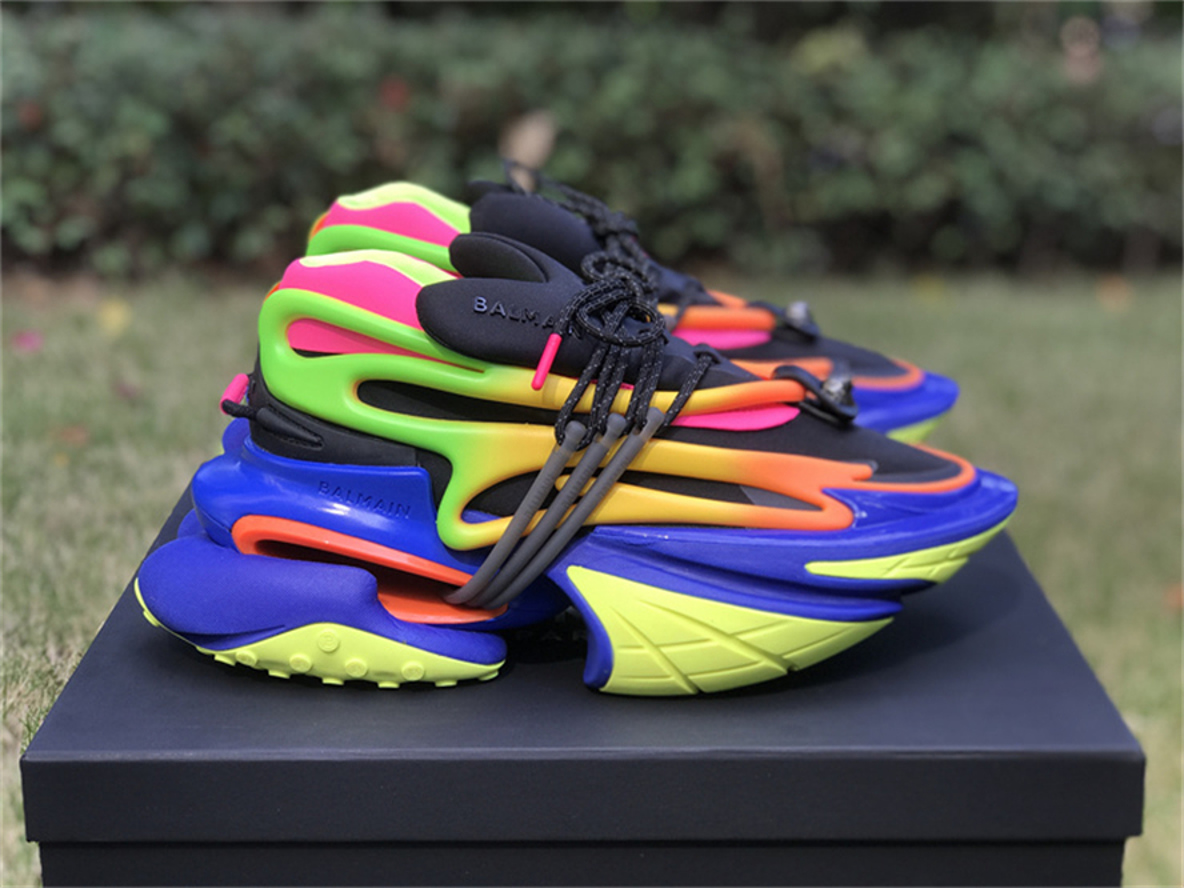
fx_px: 1950
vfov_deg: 25.7
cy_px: 444
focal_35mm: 57
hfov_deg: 33.8
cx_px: 592
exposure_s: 1/114
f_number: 2.8
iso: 20
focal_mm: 6.6
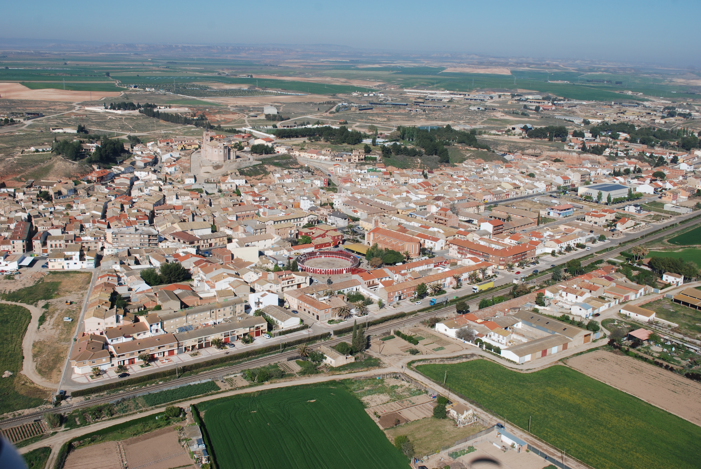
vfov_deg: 37.0
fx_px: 702
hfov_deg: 53.1
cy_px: 234
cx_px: 350
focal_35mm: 36
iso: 100
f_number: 9
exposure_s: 1/320
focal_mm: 24
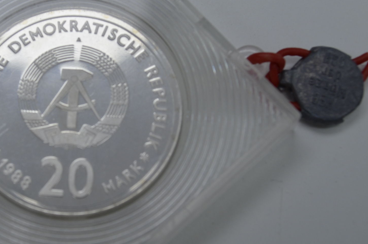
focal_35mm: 87
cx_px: 68
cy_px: 107
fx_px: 888
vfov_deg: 15.6
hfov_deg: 23.1
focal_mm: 34
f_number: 8
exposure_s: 1/60
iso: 160
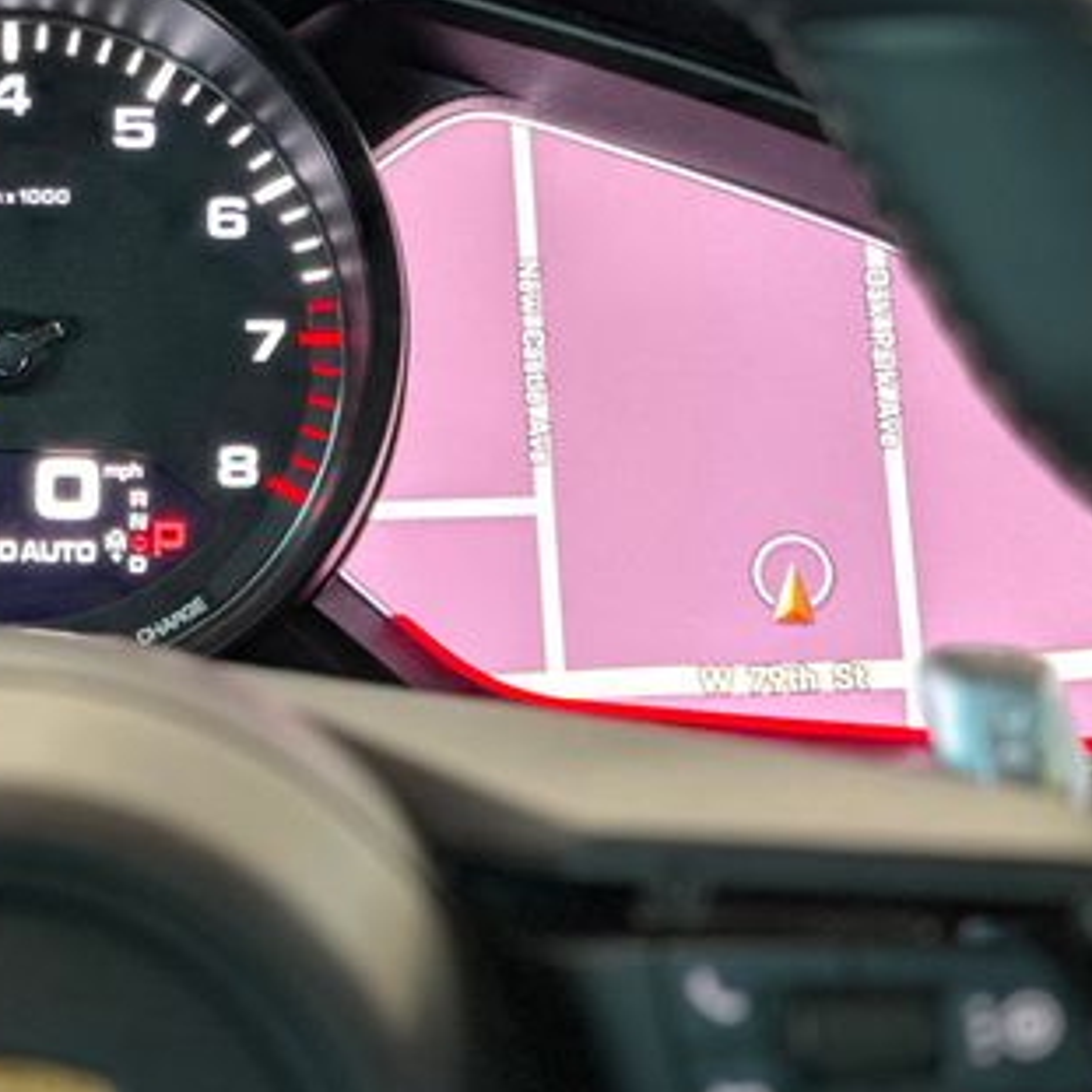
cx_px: 4
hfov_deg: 12.3
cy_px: 320
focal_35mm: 140
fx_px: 4997
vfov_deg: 12.4
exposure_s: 1/30
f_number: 2.8
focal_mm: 9
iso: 400
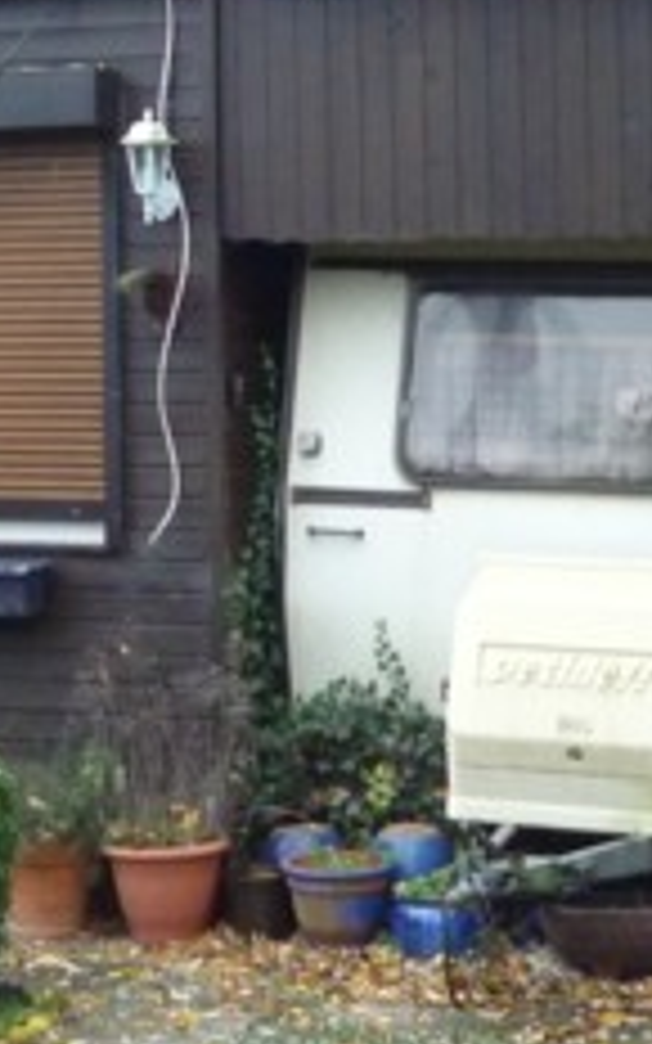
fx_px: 2786
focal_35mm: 98
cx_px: 261
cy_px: 382
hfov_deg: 13.3
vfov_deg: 21.2
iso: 400
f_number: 2.8
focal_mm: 5.5
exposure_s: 1/15
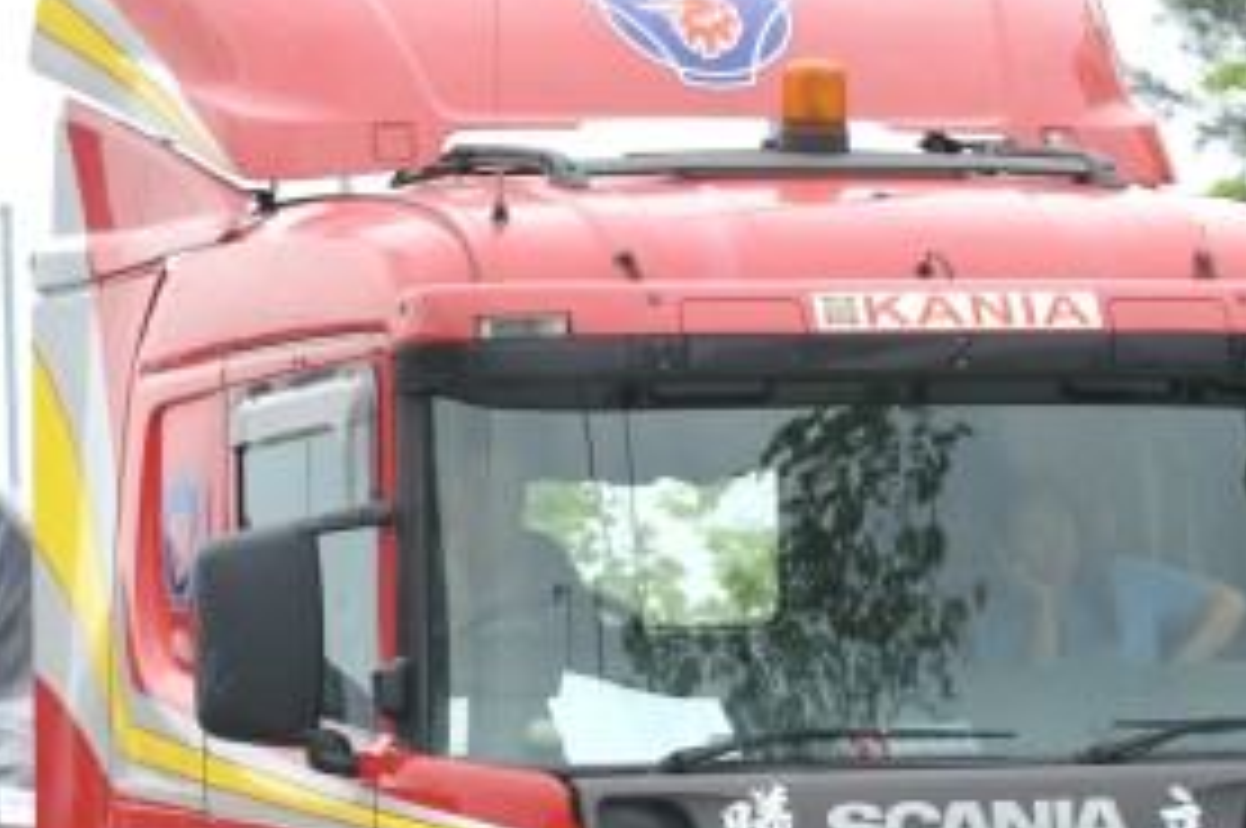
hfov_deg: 6.6
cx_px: 252
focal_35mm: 312
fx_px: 10786
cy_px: 752
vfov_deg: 4.4
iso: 400
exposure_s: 1/300
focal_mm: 90
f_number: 7.1
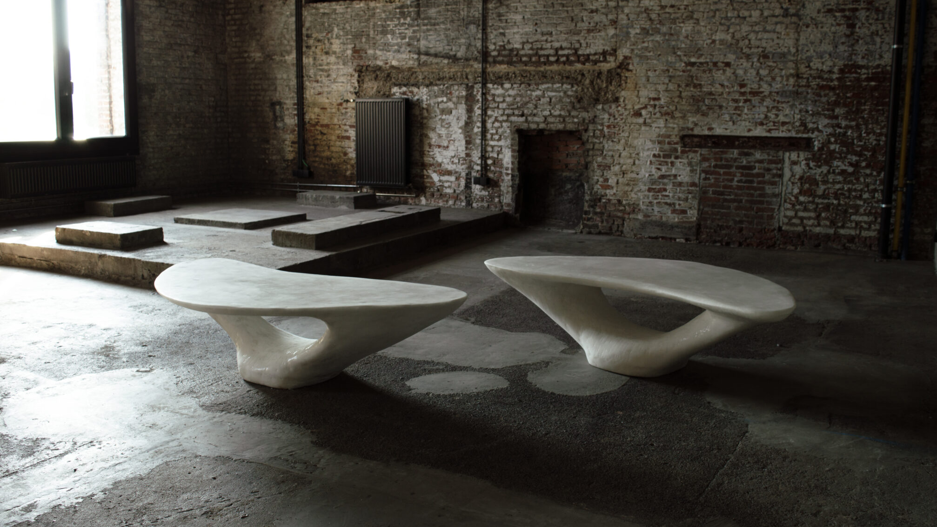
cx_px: 462
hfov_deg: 58.7
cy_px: 254
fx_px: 833
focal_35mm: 34
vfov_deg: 35.1
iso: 100
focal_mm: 21
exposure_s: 1/20
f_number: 5.6
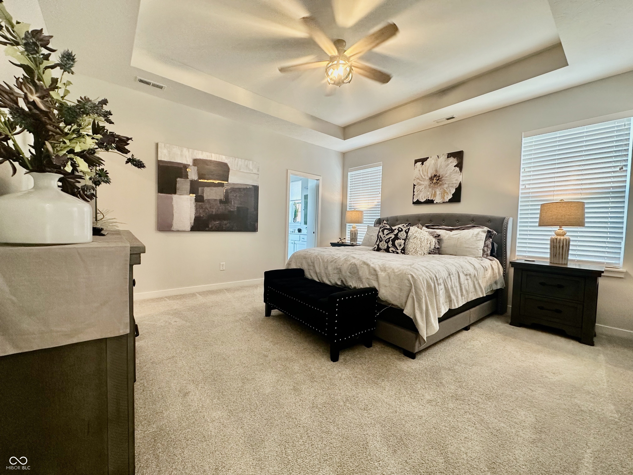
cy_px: 238
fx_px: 256
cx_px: 316
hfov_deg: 102.1
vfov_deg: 85.7
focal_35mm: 14
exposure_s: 1/59
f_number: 2.2
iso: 200
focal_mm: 2.22
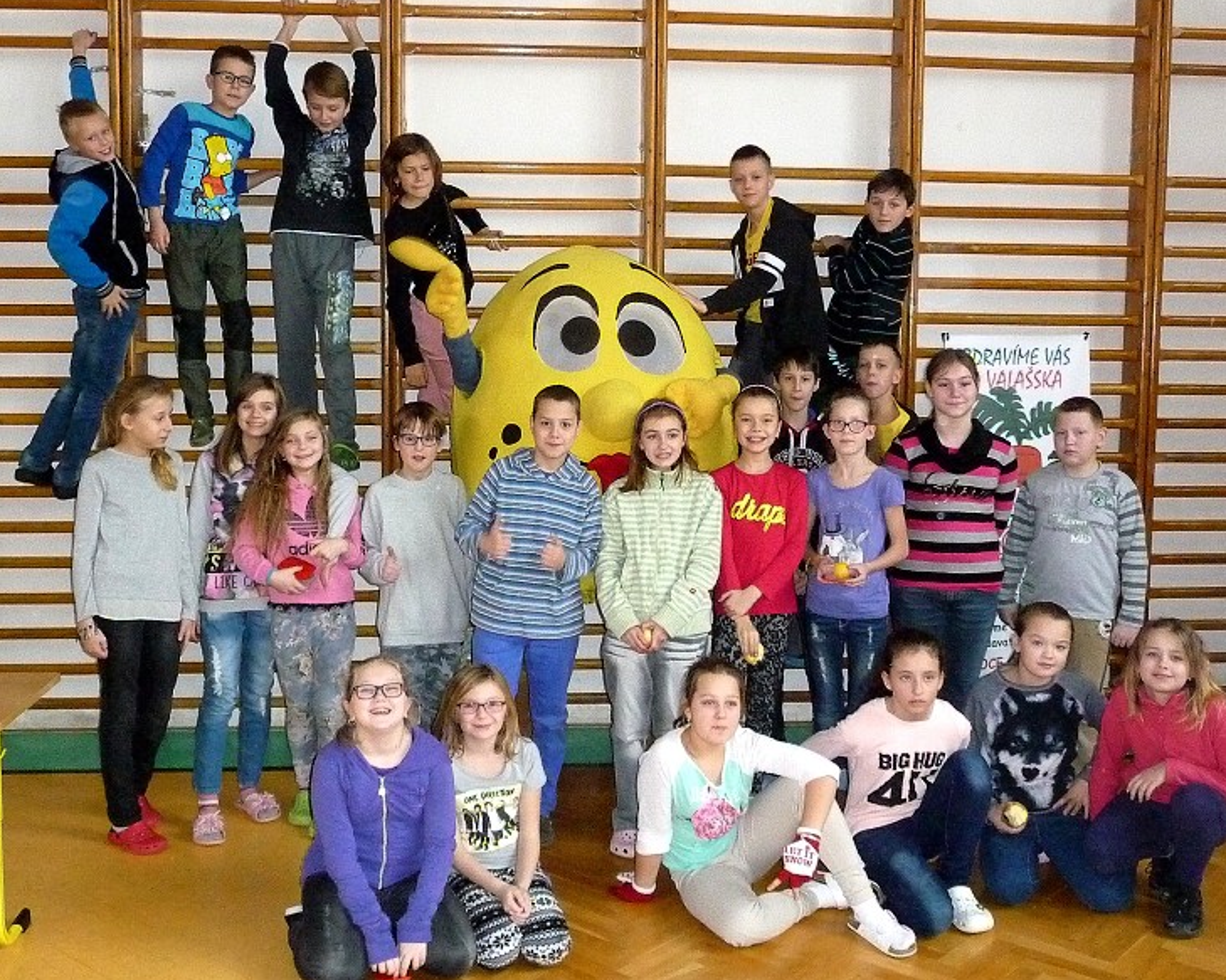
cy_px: 499
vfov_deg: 48.5
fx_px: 1088
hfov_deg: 58.7
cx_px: 644
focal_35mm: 30
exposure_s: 1/30
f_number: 3.3
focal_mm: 4.7
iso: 640
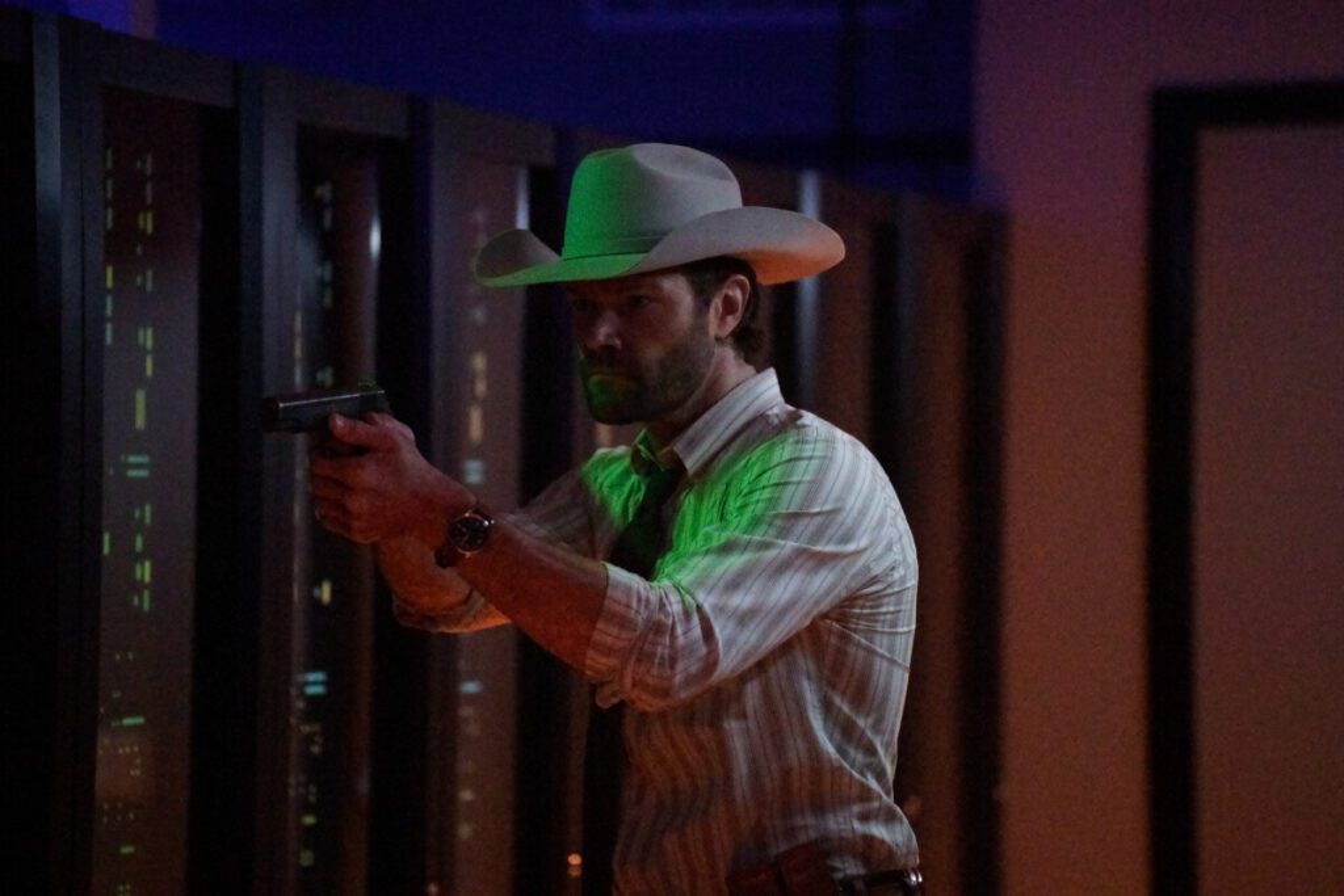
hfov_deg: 13.1
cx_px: 672
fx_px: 5862
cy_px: 448
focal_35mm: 157
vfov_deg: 8.7
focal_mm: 157
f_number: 3.2
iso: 32000
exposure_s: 1/400
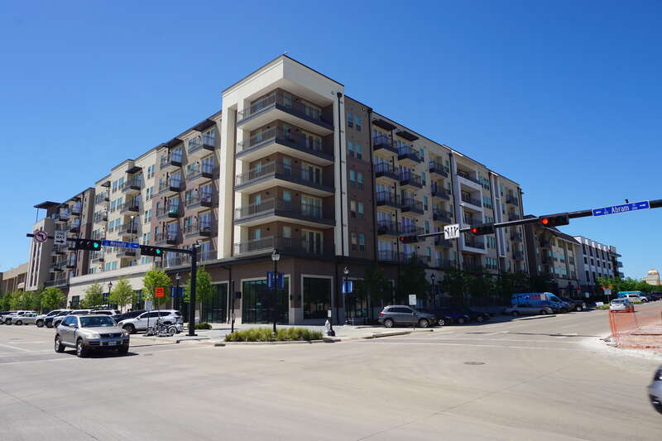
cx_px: 331
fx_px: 441
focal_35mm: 24
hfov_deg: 73.8
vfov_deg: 53.1
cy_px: 220
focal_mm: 16
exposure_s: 1/125
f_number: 11
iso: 100
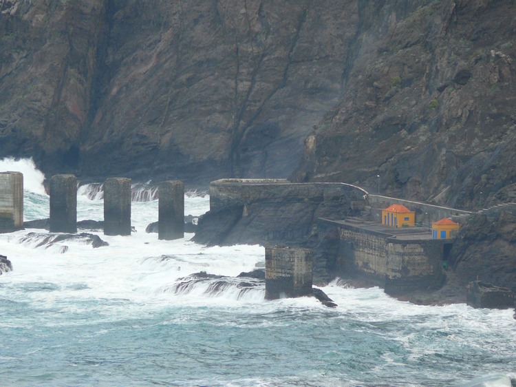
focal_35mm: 343
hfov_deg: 5.8
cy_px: 194
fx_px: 5111
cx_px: 258
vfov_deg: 4.3
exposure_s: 1/100
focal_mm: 72.5
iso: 100
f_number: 4
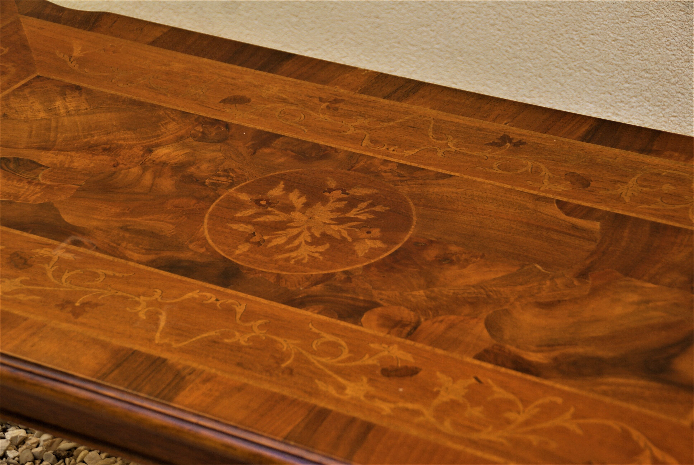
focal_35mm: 105
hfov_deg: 19.4
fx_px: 2027
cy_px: 232
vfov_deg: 13.1
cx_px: 347
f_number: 5.6
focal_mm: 70
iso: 100
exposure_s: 1/125
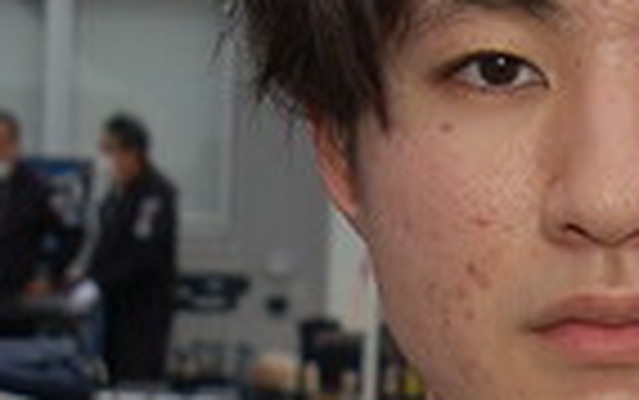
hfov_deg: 7.1
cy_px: 535
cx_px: 567
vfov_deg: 4.5
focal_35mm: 294
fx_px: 5124
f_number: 8
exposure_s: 1/180
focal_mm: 38
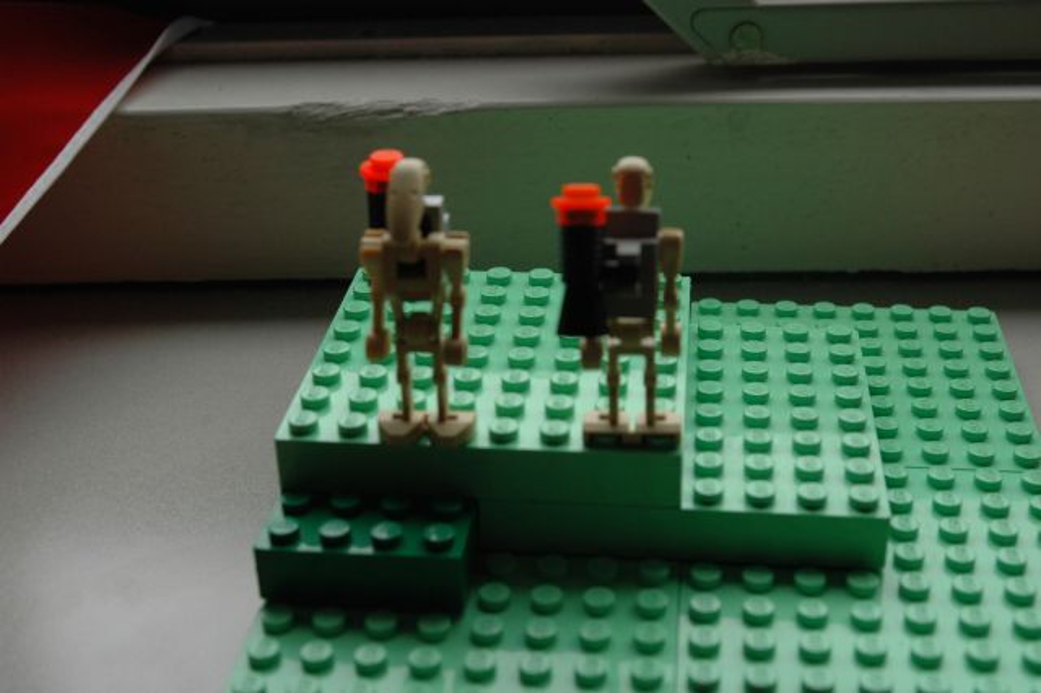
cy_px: 346
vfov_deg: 23.8
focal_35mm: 57
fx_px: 1647
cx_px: 520
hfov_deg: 35.1
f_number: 8
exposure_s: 1/250
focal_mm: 38
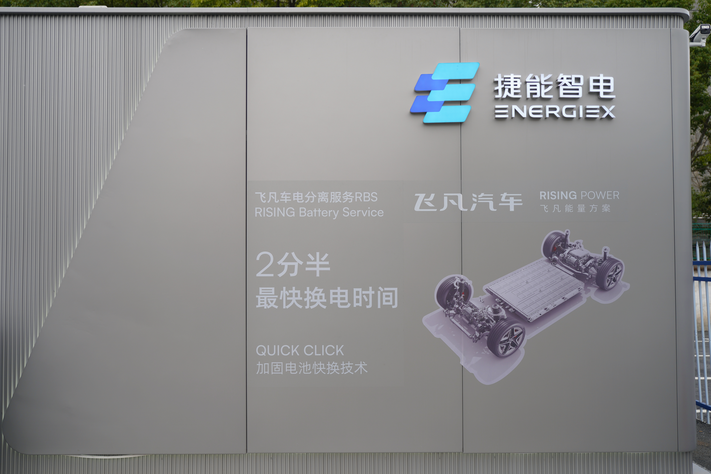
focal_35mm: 36
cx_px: 356
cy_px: 237
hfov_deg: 53.1
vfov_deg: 36.9
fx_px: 711
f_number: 2.8
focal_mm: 36
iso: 100
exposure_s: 1/640
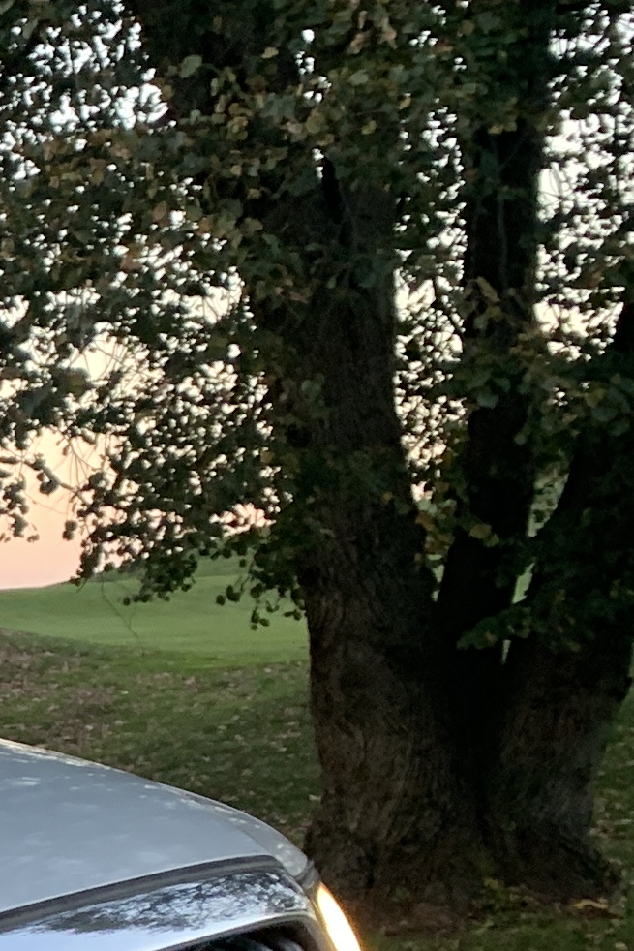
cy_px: 842
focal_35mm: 111
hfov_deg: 9.6
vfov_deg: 18.1
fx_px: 2931
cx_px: -1260
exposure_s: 1/76
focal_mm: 4.25
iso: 100
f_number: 1.8
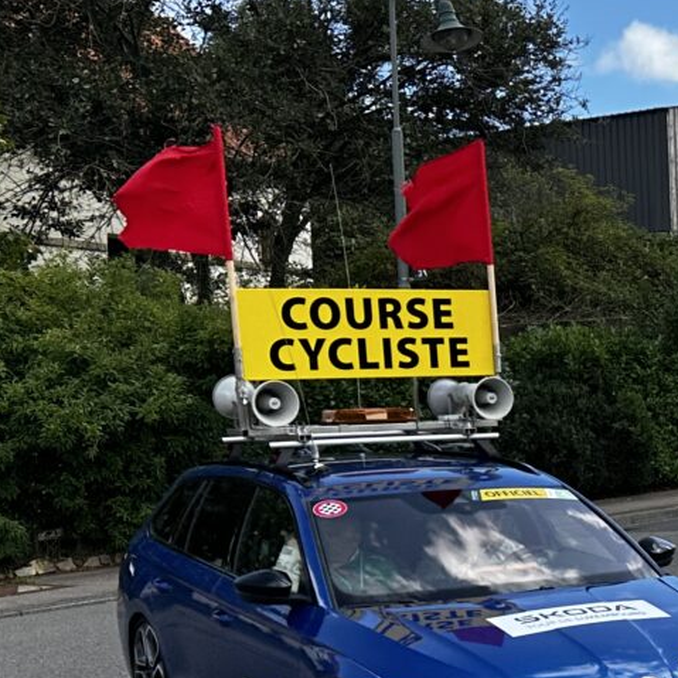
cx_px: 944
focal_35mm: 85
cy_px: 644
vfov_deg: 19.9
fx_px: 1884
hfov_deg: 18.6
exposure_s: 1/1453
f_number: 1.78
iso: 80
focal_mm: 6.86
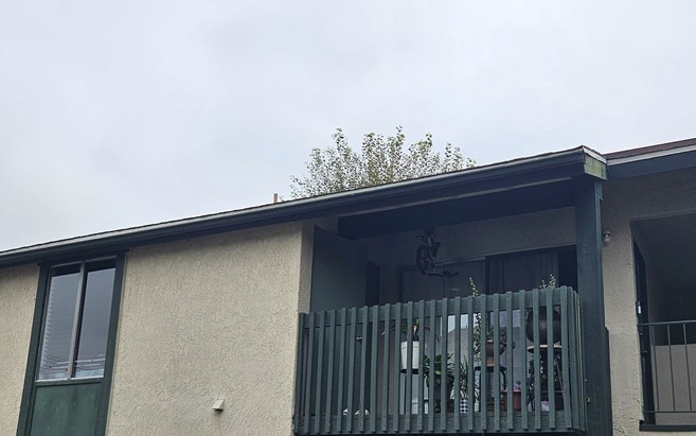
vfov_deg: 33.0
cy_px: 319
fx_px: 721
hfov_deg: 51.4
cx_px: 390
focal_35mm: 38
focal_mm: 5.4
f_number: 1.8
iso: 25
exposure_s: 1/559
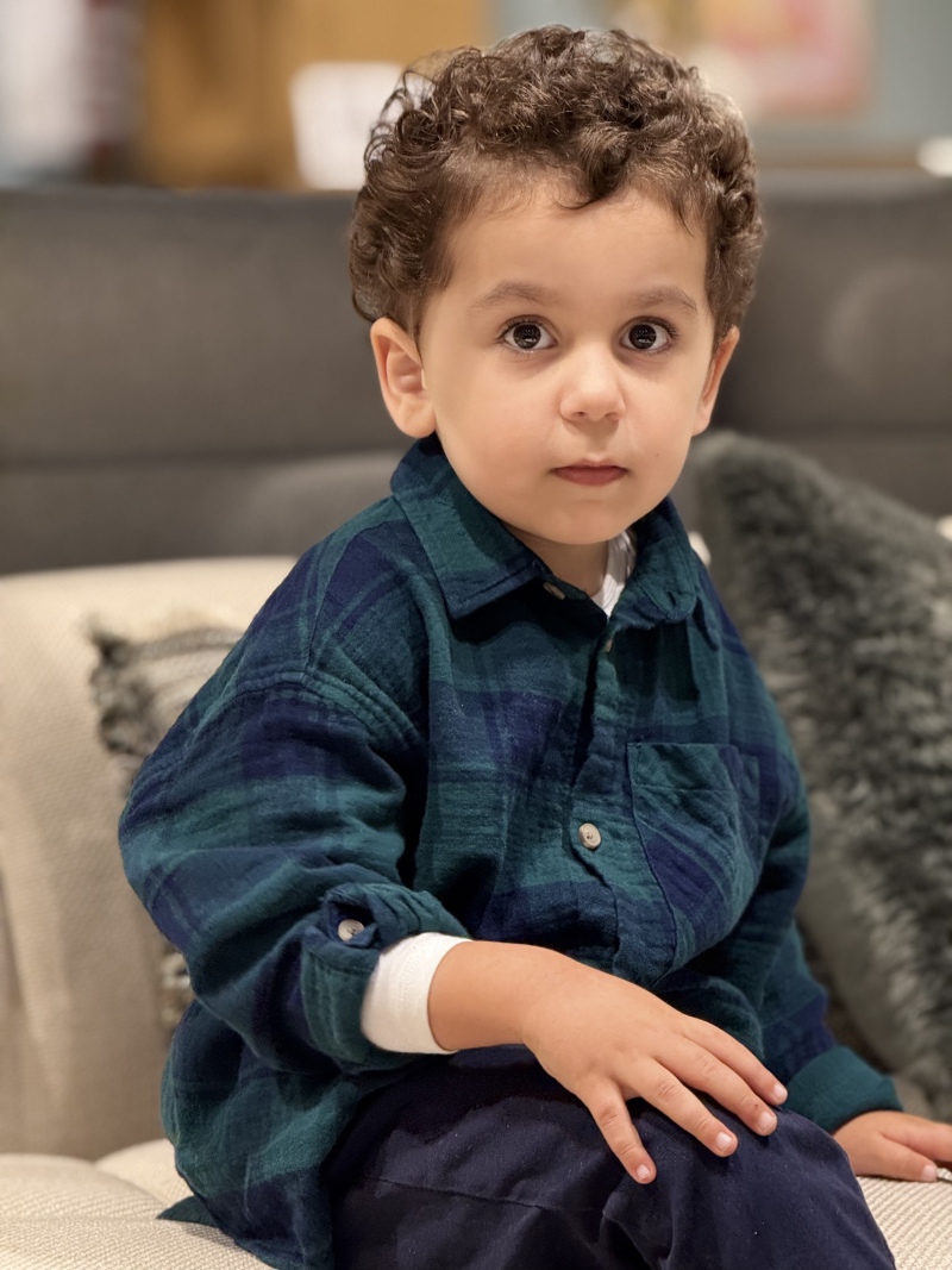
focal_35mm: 120
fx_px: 4401
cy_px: 635
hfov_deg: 12.3
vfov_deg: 16.4
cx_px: 476
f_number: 2.8
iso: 250
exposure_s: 1/50
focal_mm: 15.66
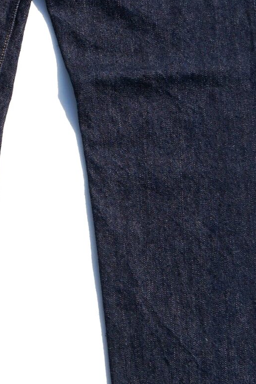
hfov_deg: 9.9
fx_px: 1475
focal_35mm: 138
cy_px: 111
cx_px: 45
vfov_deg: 14.8
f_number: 9
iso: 100
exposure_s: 1/640
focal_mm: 42
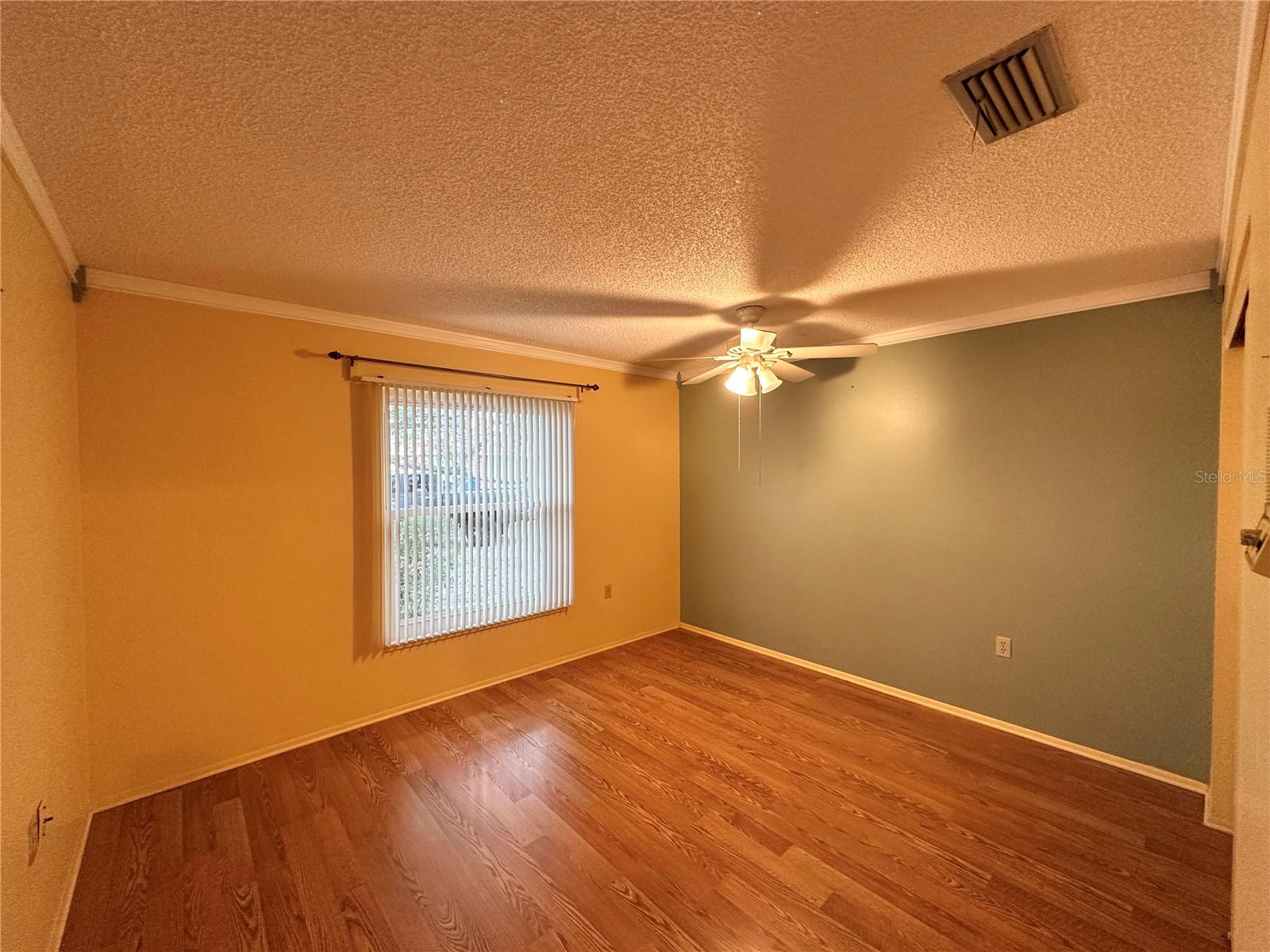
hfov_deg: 102.1
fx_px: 514
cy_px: 476
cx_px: 635
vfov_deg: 85.7
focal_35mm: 14
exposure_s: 1/60
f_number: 2.2
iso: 200
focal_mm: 2.22
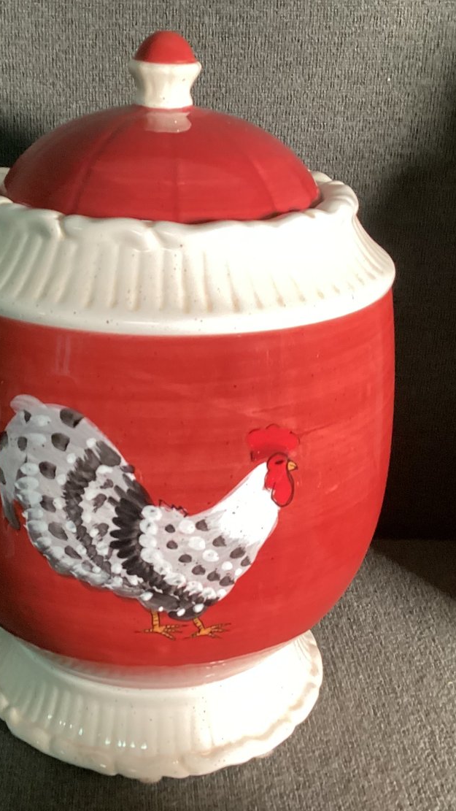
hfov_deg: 25.9
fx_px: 989
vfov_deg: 44.6
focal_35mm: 46
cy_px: 413
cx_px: 163
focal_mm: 3.3
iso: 320
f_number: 2.4
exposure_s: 1/40
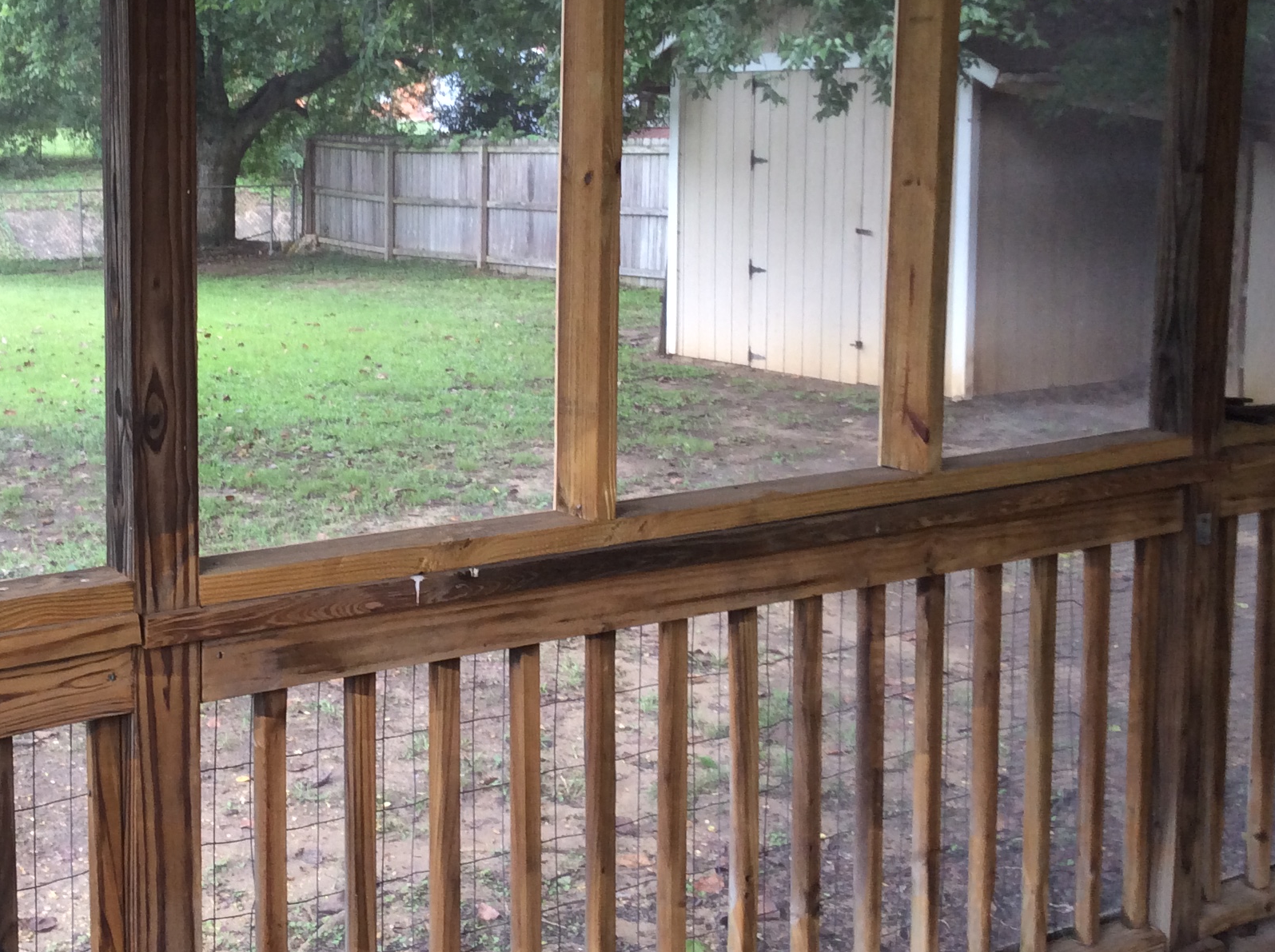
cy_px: 279
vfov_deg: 27.7
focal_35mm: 52
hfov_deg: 36.3
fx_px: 1912
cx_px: 369
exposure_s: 1/60
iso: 40
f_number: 2.4
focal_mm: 3.3
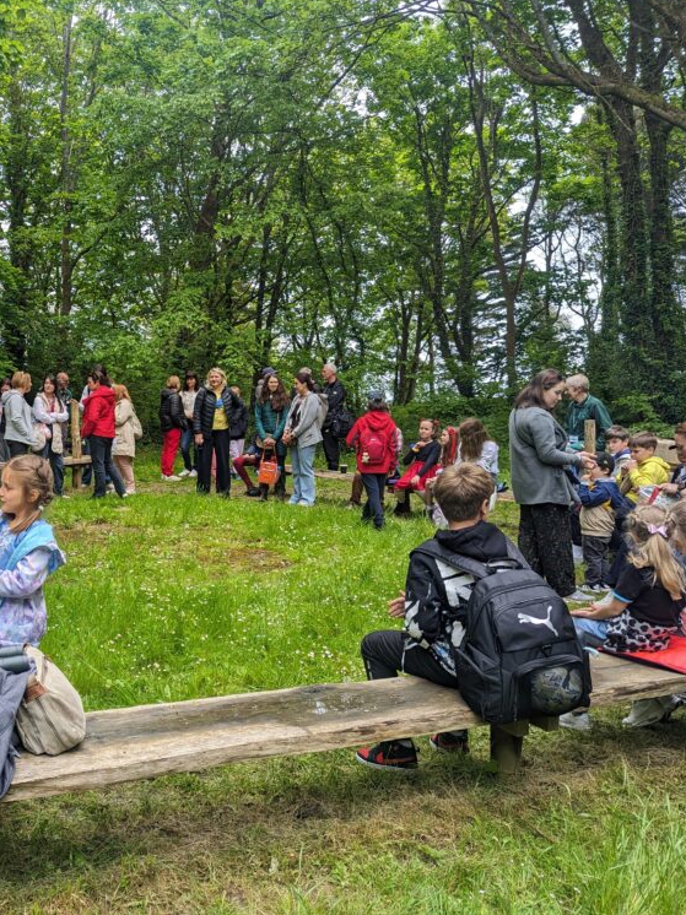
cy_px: 459
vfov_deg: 55.4
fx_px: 872
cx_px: 130
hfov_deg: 41.0
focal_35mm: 33
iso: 36
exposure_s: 1/416
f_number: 1.85
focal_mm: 6.81
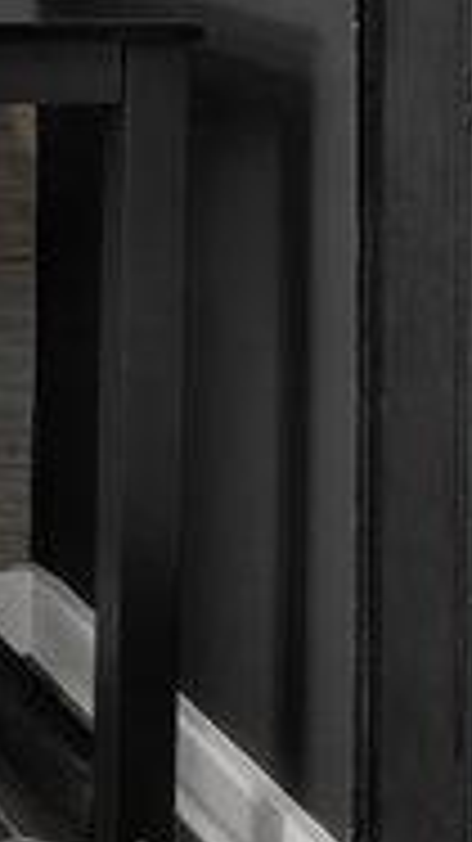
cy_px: -272
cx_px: -805
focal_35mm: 111
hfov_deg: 9.3
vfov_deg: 17.9
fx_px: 2480
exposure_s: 1/5
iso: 400
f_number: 8
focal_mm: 19.4
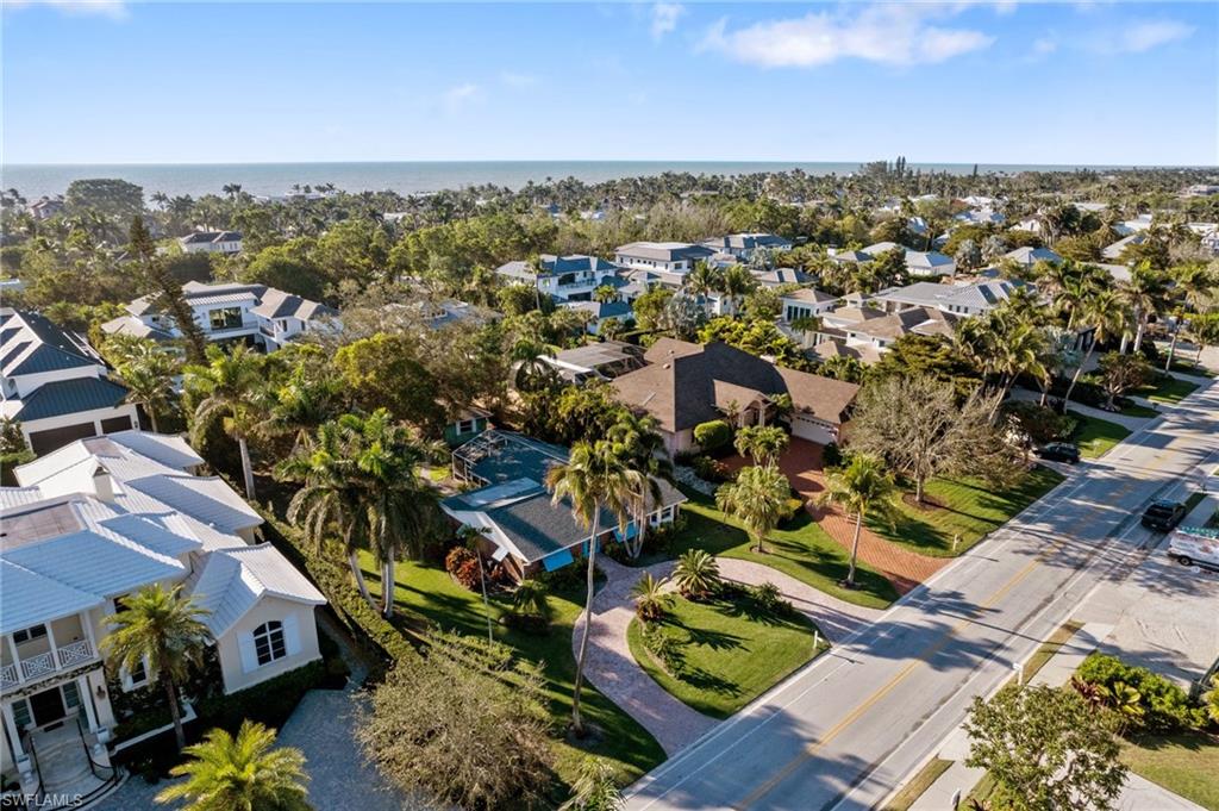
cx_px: 610
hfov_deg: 78.6
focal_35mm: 22
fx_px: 744
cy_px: 406
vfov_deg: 57.1
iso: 100
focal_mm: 8.38
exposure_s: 1/1250
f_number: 2.8
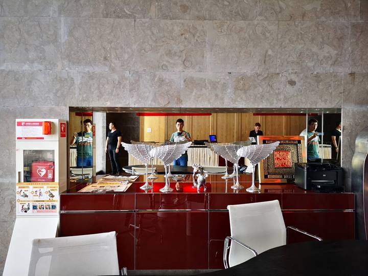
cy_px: 138
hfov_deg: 65.3
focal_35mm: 27
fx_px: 287
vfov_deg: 51.4
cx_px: 184
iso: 160
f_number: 1.8
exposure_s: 1/40
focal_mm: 3.95
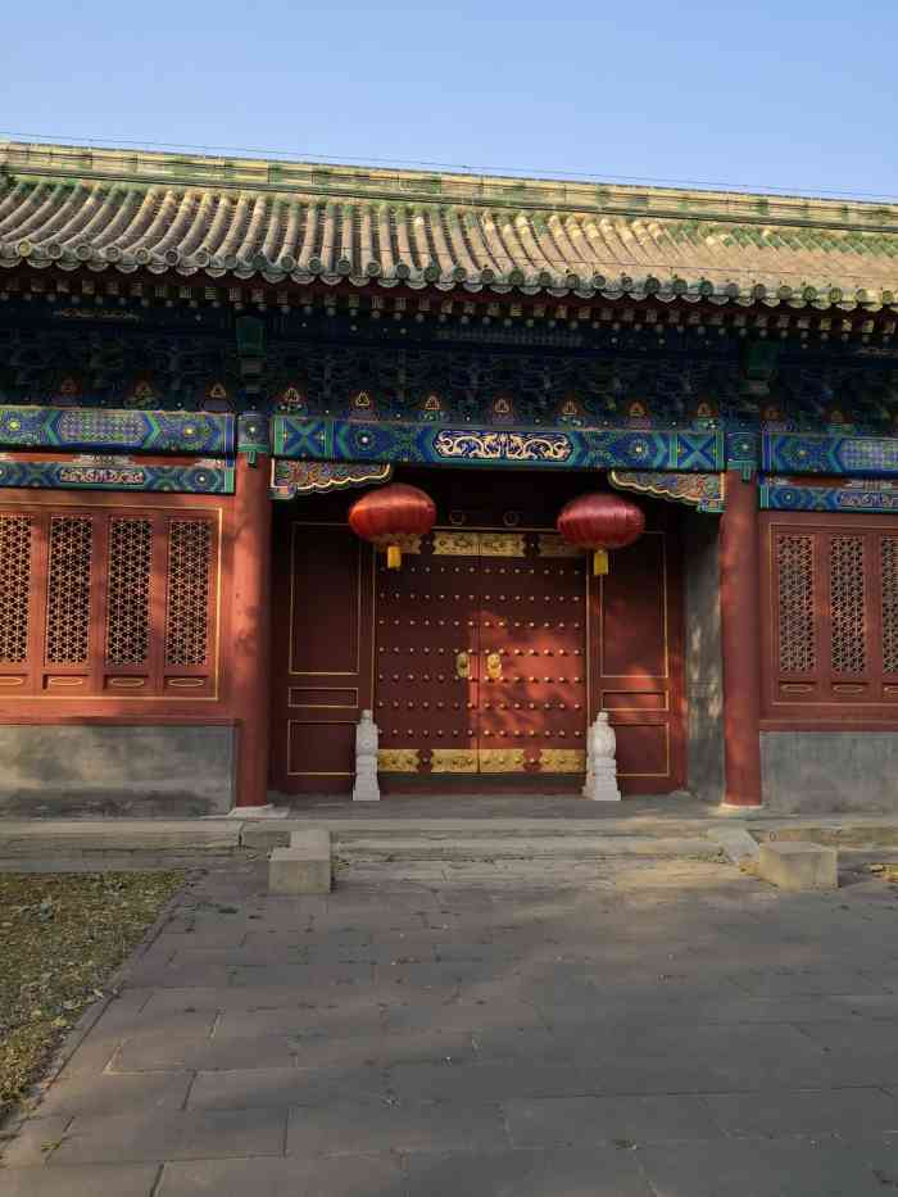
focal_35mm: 27
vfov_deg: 65.3
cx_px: 449
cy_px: 598
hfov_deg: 51.4
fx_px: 934
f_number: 1.6
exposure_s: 1/1000
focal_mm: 3.95
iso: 50
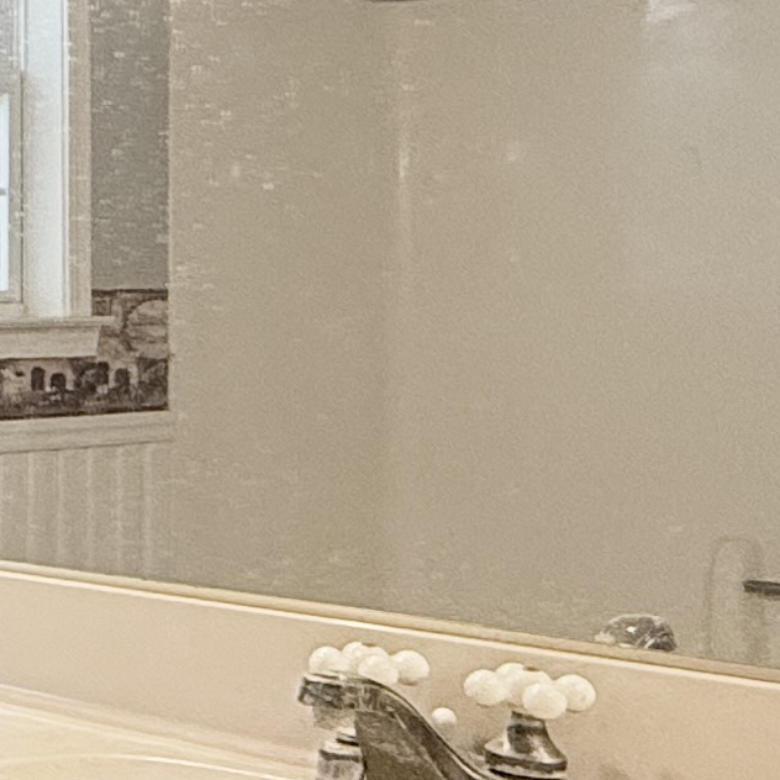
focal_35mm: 79
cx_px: -664
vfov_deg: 21.9
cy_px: 292
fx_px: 2014
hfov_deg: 17.4
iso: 320
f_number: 2.2
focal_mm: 2.22
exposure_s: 1/120
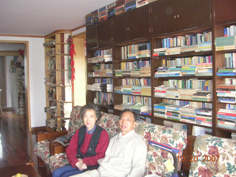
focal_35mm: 38
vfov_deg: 37.7
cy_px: 88
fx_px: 259
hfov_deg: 49.0
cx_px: 118
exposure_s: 1/18
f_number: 2.8
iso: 200
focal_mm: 5.8
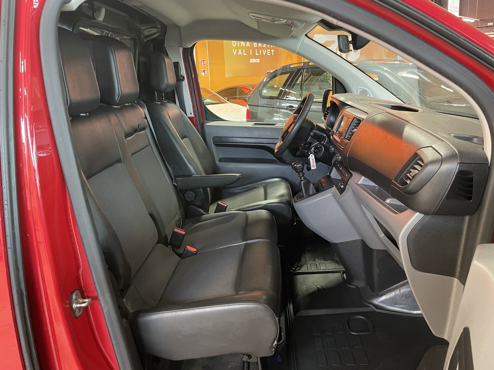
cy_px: 185
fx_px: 371
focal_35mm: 26
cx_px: 247
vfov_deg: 53.1
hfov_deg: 67.3
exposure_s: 1/42
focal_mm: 4.2
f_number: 1.6
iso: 500
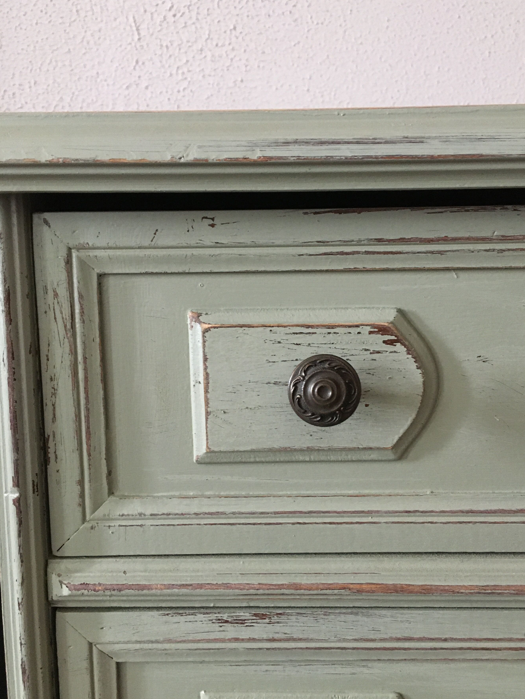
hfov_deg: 42.9
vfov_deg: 55.3
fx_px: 667
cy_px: 363
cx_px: 294
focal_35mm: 33
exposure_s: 1/25
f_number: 2.2
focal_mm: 4.15
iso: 200
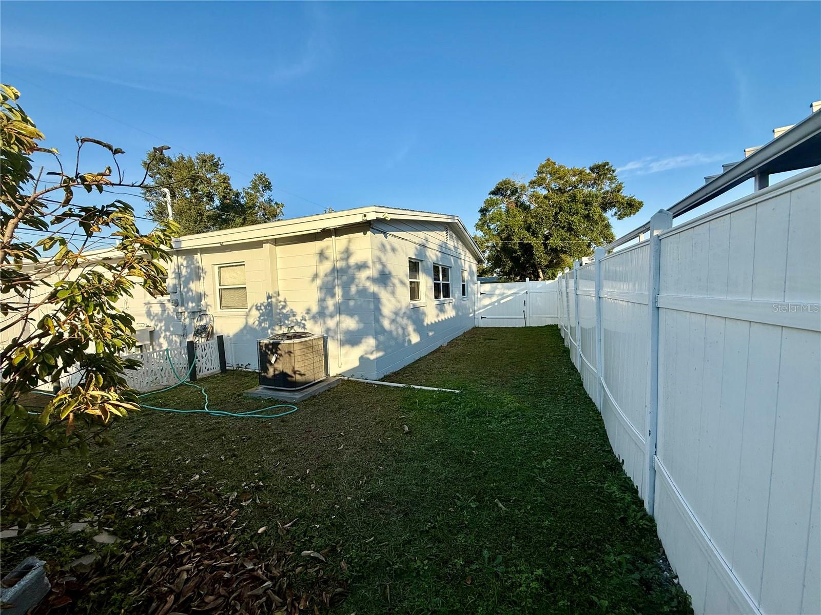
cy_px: 308
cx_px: 410
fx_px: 332
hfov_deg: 102.1
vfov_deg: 85.7
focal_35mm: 14
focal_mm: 2.22
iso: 50
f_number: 2.2
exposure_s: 1/1497
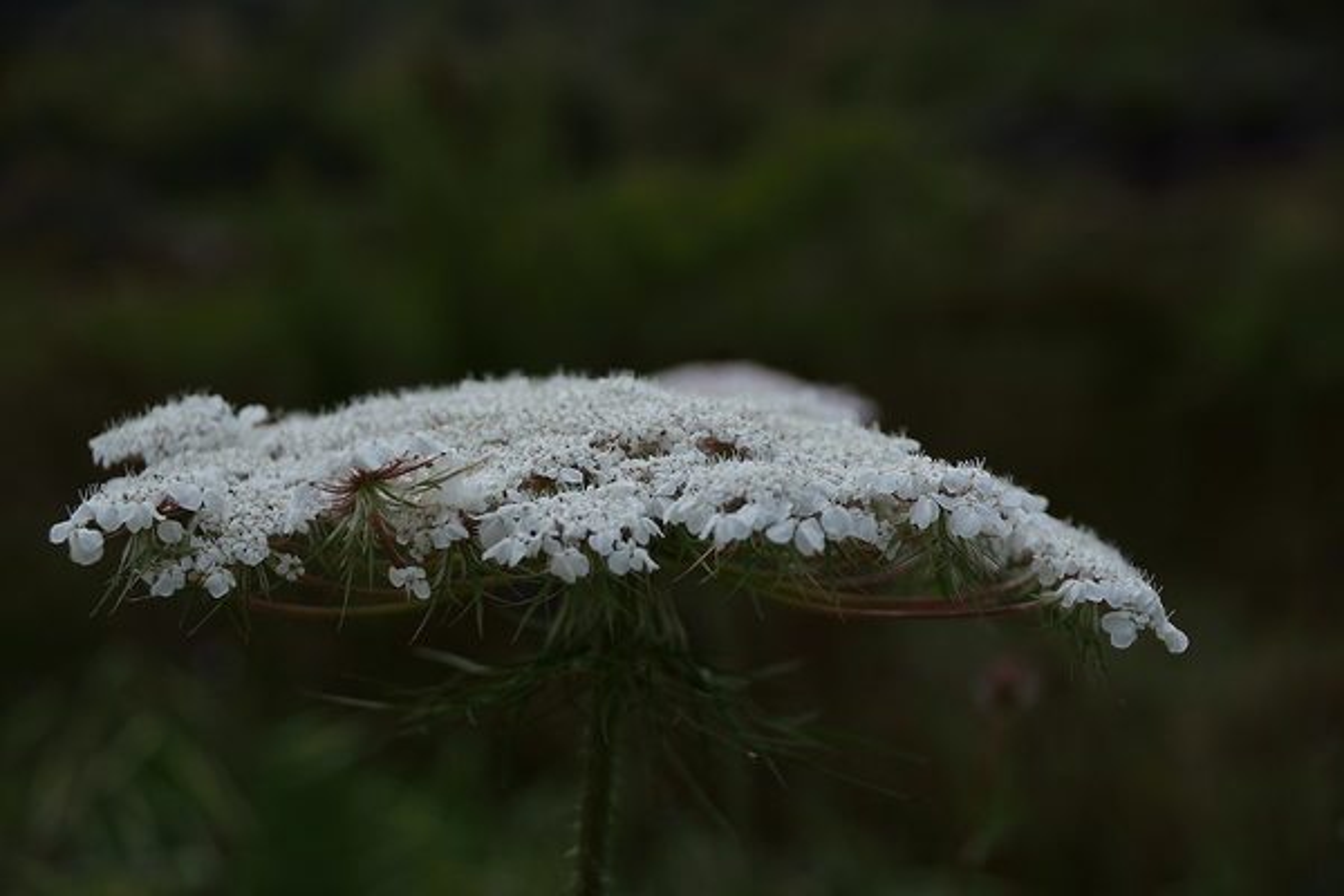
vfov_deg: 17.5
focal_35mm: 78
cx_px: 672
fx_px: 2912
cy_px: 448
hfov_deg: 26.0
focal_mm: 52
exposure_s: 1/1600
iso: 100
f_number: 4.8
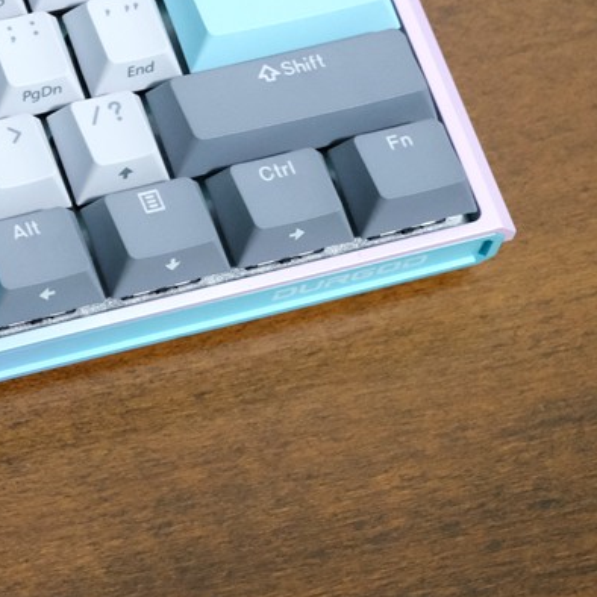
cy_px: 130
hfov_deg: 10.2
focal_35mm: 163
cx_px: -415
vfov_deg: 10.7
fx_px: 3180
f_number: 4
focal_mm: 37.6
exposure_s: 1/56
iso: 4000
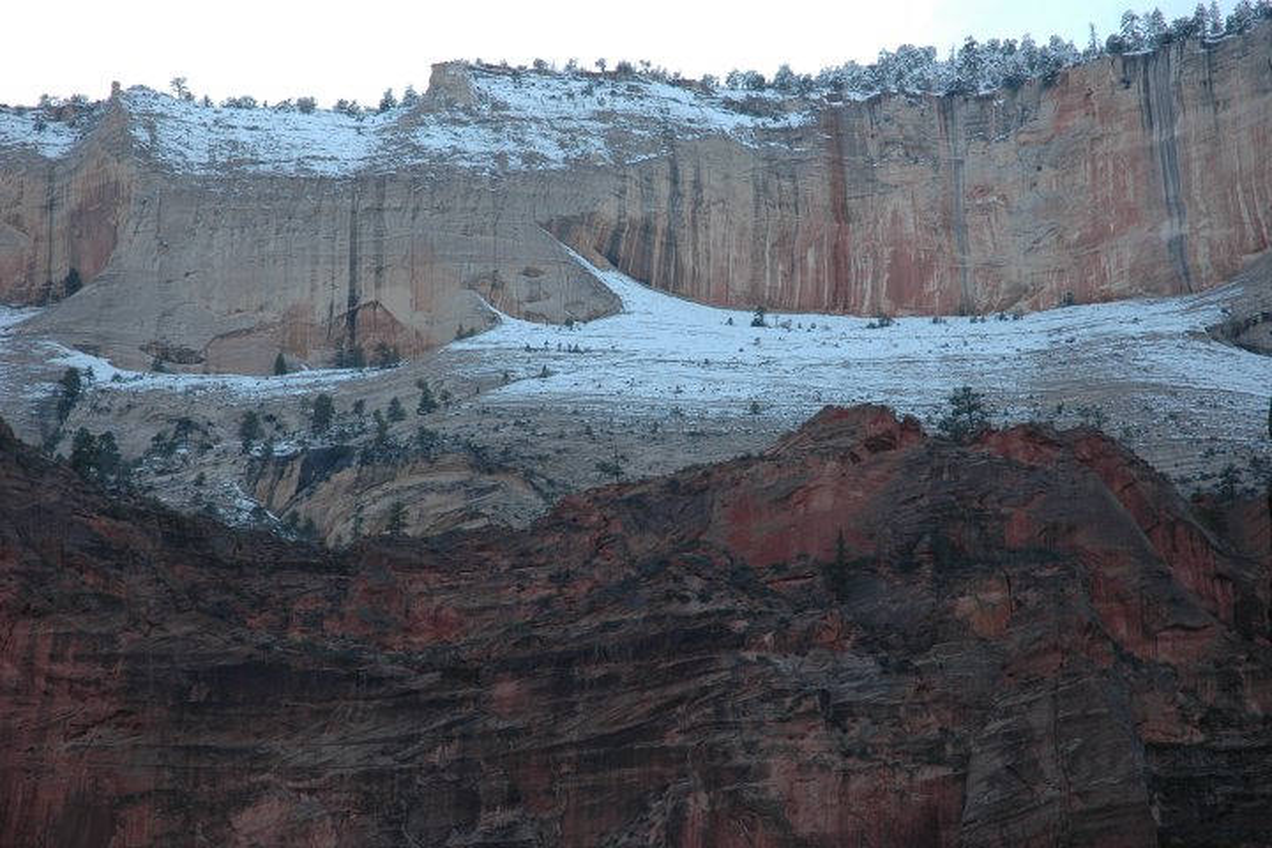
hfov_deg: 19.5
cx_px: 636
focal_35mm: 105
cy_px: 424
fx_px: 3710
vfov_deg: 13.0
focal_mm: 70
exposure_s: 1/160
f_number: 6.3
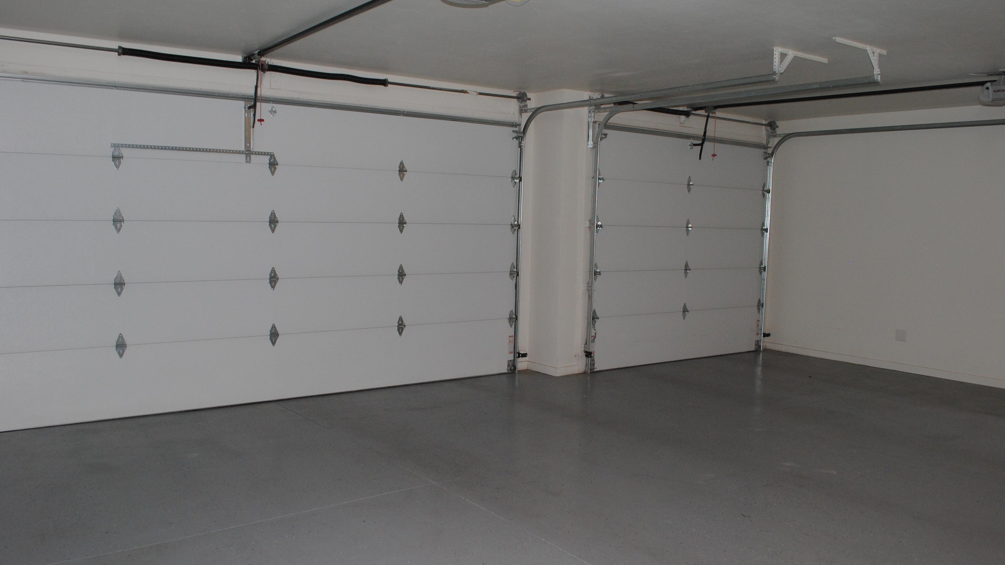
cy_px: 281
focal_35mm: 29
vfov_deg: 40.2
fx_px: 773
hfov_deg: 66.1
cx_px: 508
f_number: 7.1
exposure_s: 1/60
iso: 400
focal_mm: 18
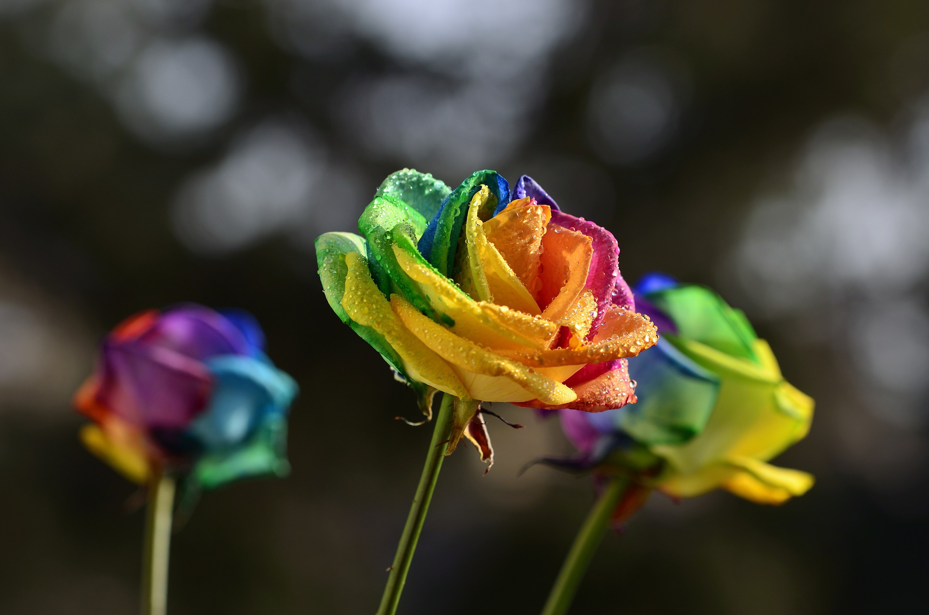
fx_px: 4055
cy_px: 308
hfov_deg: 13.1
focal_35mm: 158
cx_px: 464
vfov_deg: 8.7
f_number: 5.6
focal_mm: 105
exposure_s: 1/640
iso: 200
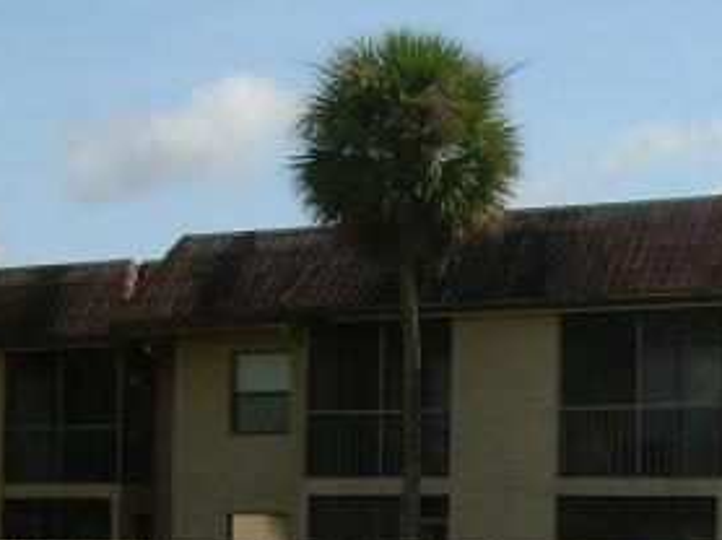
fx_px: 2918
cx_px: 691
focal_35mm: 140
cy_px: 493
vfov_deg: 10.5
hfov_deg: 13.9
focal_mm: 6.3
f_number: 4.6
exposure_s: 1/546
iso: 50
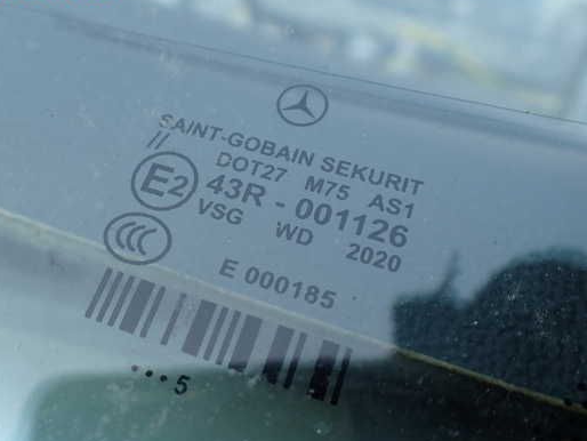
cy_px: 228
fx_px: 594
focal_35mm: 35
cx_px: 246
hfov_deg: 52.4
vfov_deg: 40.7
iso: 100
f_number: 2.3
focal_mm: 5.4
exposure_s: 1/125
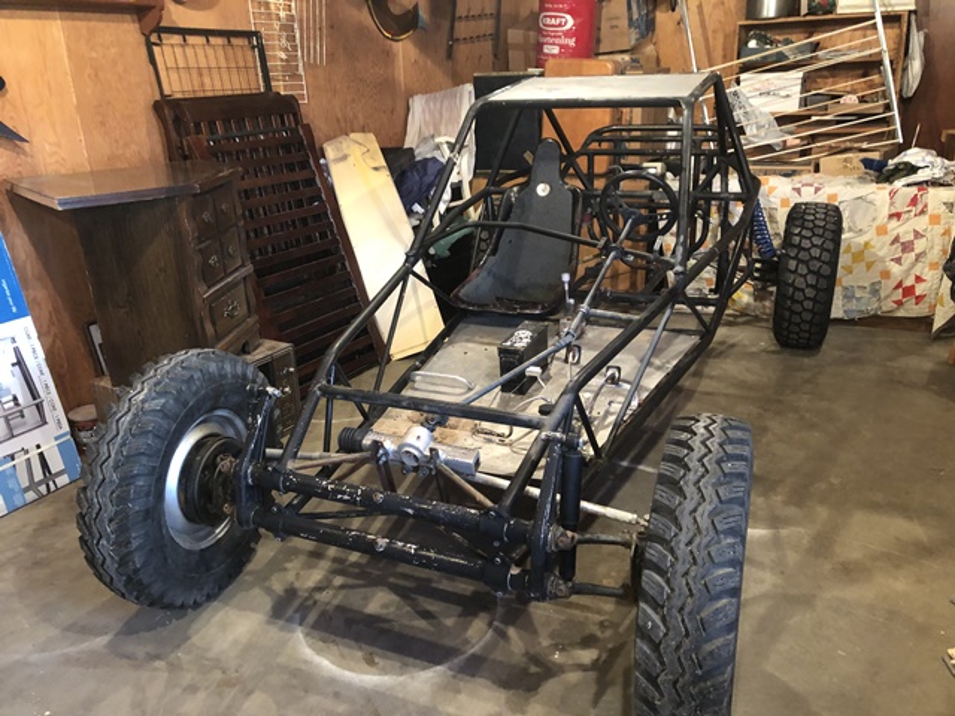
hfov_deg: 63.4
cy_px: 358
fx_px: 772
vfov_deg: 49.7
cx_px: 478
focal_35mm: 28
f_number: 1.8
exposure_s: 1/5
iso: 100
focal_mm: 3.99
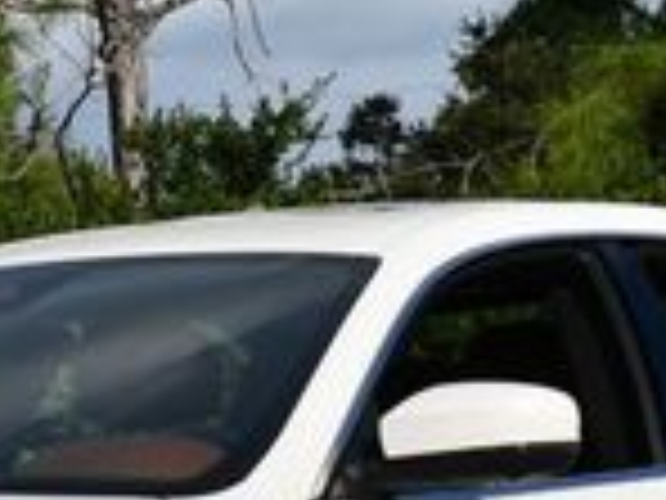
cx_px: -81
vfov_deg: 6.8
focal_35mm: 216
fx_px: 4156
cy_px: 527
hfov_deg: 9.1
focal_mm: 26
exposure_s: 1/400
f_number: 10
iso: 100
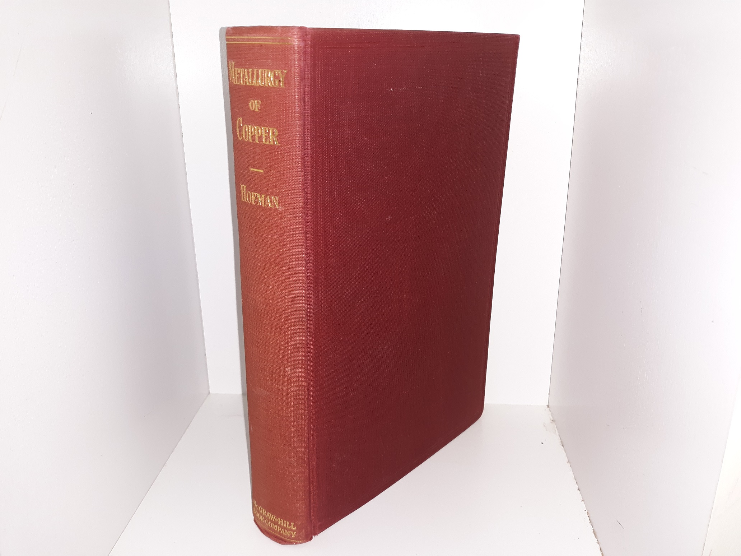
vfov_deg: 49.7
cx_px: 370
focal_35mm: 28
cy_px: 278
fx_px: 599
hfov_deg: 63.4
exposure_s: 1/120
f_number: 1.7
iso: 80
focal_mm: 3.7
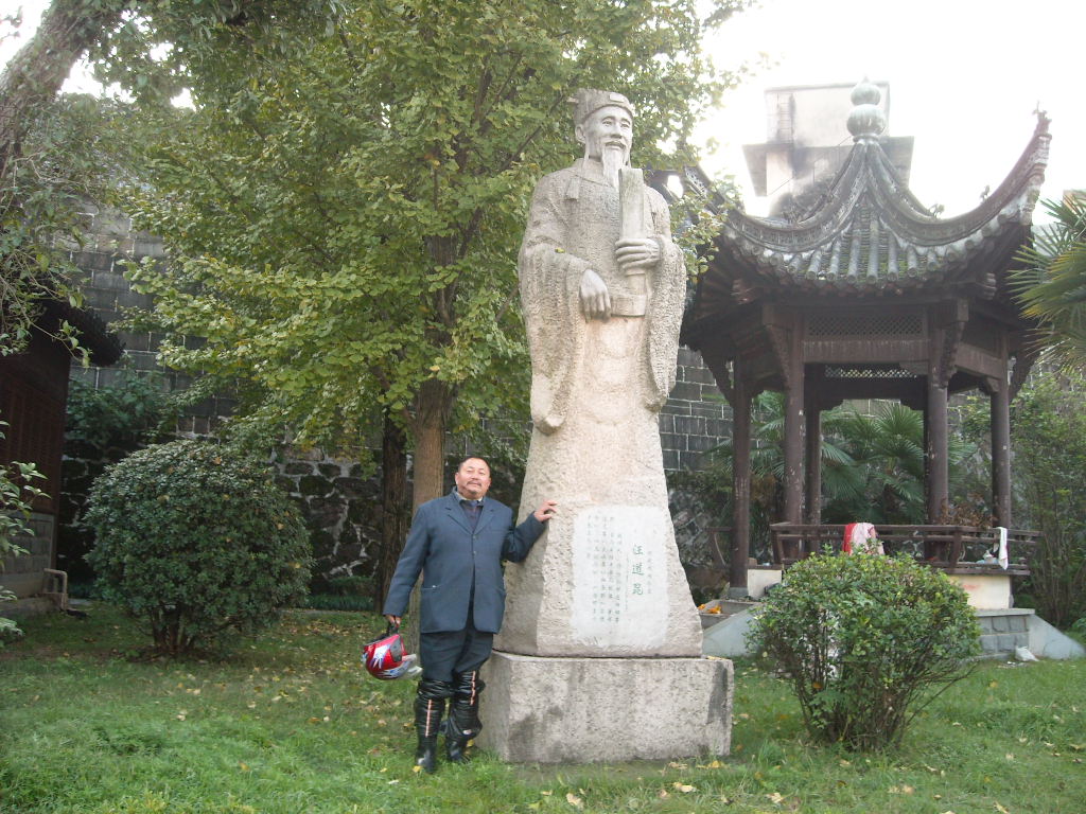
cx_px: 543
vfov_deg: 40.7
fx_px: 1098
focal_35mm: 35
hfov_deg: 52.6
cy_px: 407
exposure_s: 1/60
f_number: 2.8
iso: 104
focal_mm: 5.7
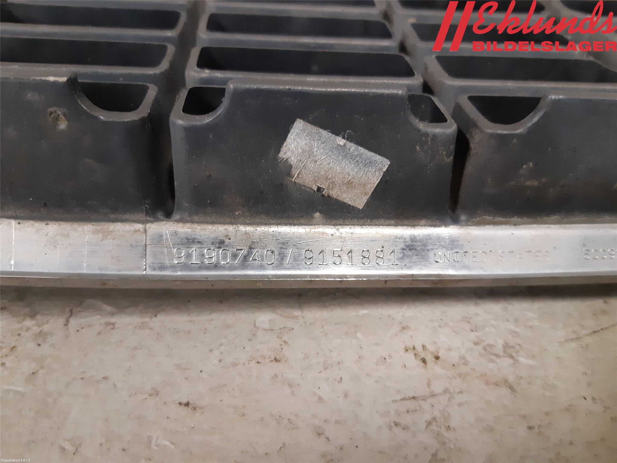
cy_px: 232
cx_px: 308
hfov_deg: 67.3
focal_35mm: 26
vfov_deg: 53.1
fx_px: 463
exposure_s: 1/50
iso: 320
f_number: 1.7
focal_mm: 3.93
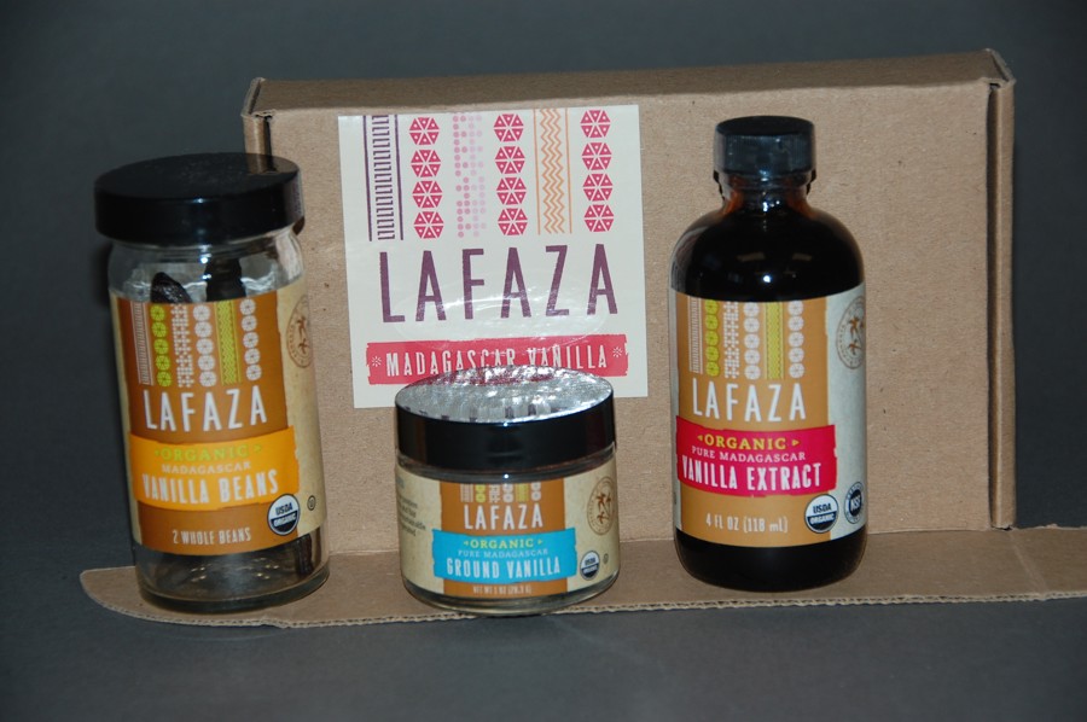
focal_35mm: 123
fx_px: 3710
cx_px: 544
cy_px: 361
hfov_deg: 16.7
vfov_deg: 11.1
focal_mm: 82
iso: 200
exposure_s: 1/125
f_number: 5.6
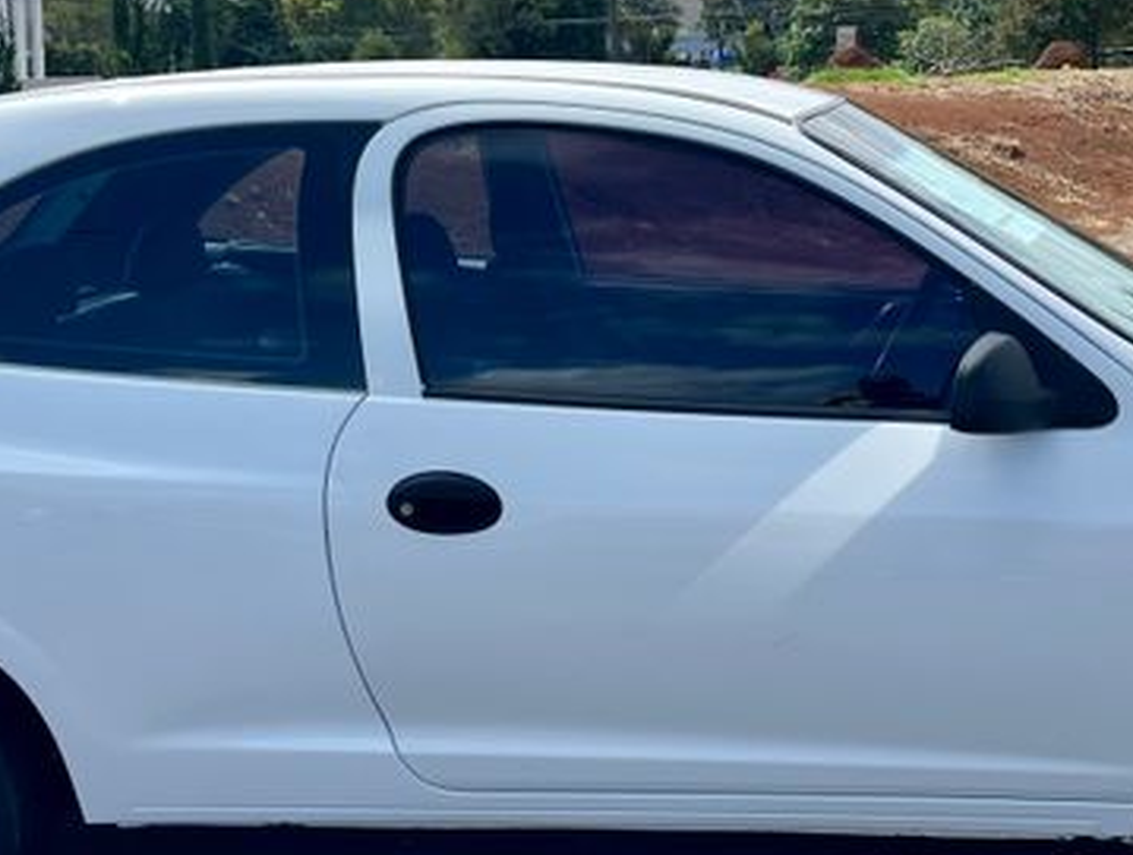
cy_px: 508
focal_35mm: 34
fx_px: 1115
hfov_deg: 53.0
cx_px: 732
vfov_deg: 41.8
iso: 50
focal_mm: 5.1
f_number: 1.6
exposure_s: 1/5556
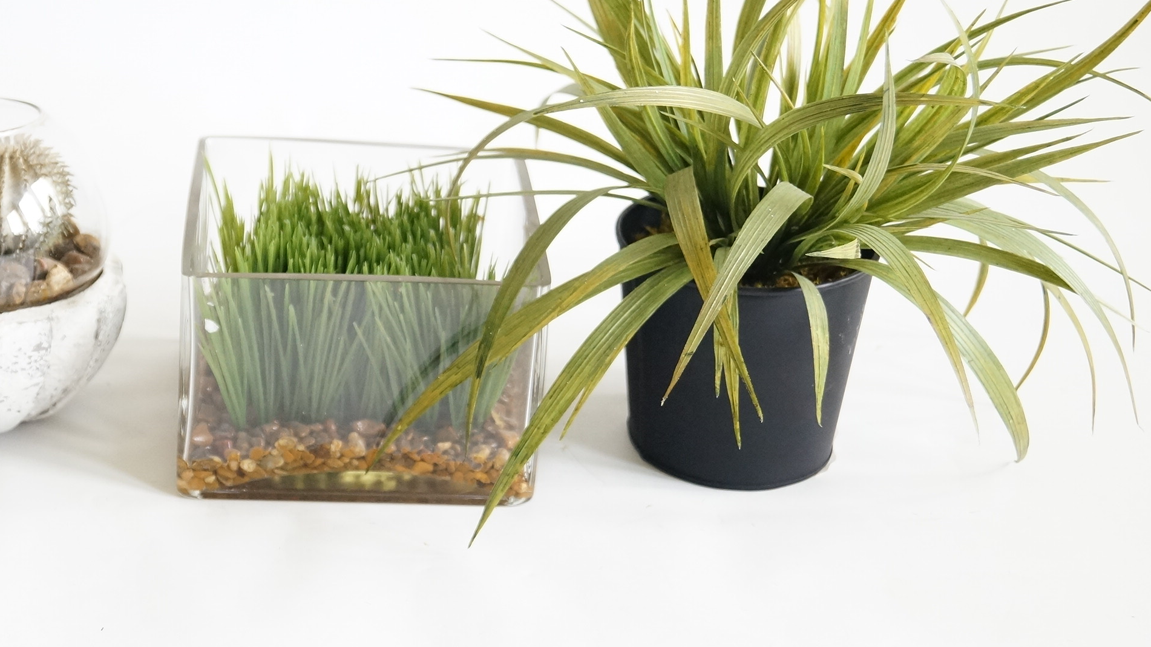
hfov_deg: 29.8
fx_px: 2157
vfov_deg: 17.0
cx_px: 482
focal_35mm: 71
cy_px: 200
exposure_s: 1/60
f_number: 4.5
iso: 1000
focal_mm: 35
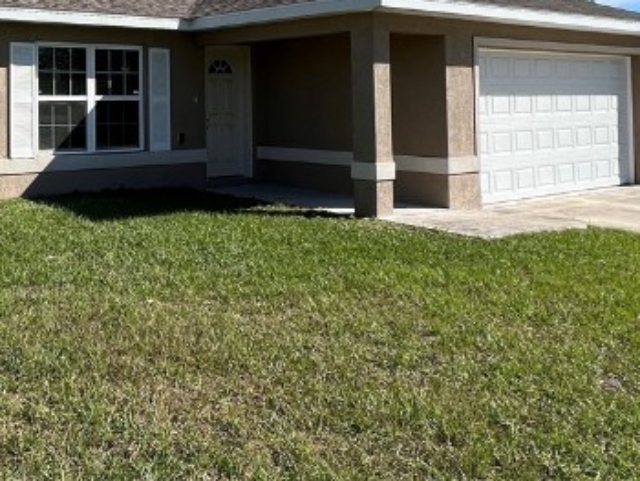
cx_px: 57
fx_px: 703
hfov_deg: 44.3
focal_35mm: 38
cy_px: 75
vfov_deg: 36.1
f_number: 1.8
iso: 32
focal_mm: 1.57
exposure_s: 1/1647
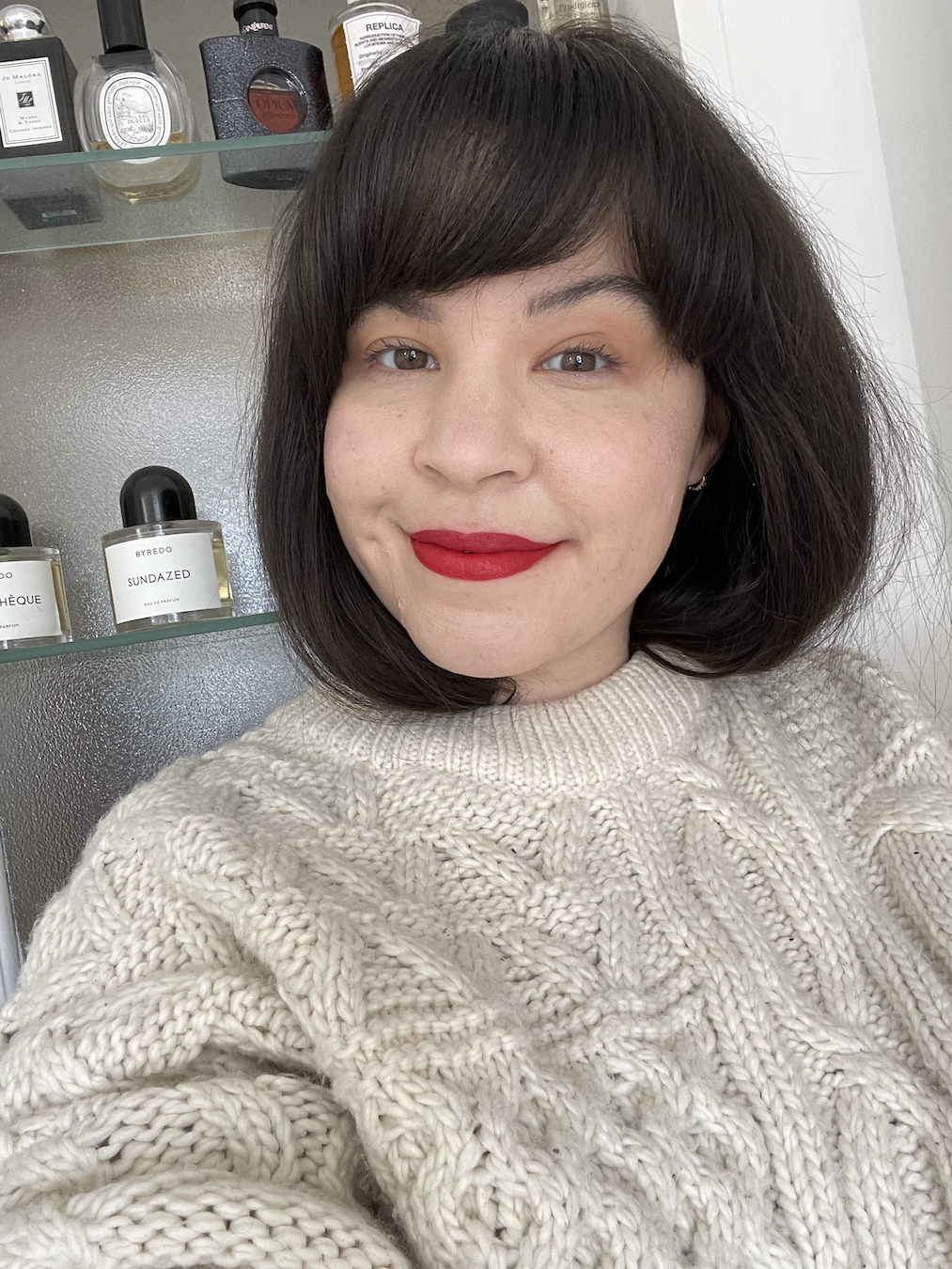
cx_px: 476
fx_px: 1100
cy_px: 634
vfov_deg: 60.0
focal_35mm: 30
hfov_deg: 46.8
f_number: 2.2
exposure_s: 1/60
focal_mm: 2.71
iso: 125
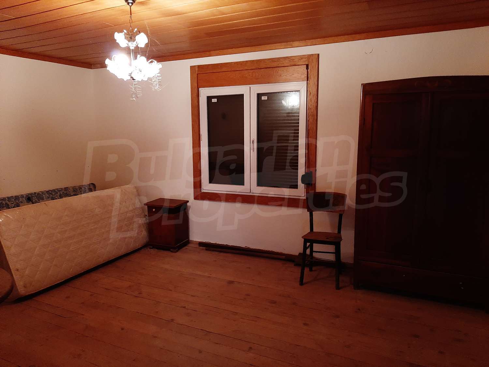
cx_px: 244
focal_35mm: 26
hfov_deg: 67.3
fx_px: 367
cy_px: 184
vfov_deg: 53.1
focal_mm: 3.93
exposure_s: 1/25
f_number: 1.7
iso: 200
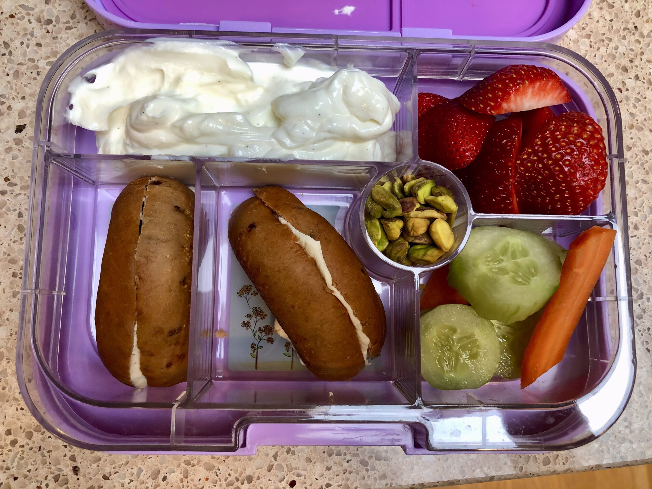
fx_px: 527
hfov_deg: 63.4
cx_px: 326
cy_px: 244
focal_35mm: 28
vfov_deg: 49.7
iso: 32
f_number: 1.8
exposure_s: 1/30
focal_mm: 4
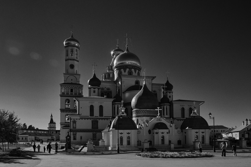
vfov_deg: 46.4
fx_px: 195
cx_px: 126
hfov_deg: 65.5
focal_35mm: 28
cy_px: 84
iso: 200
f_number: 7.1
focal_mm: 18.7
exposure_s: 1/640
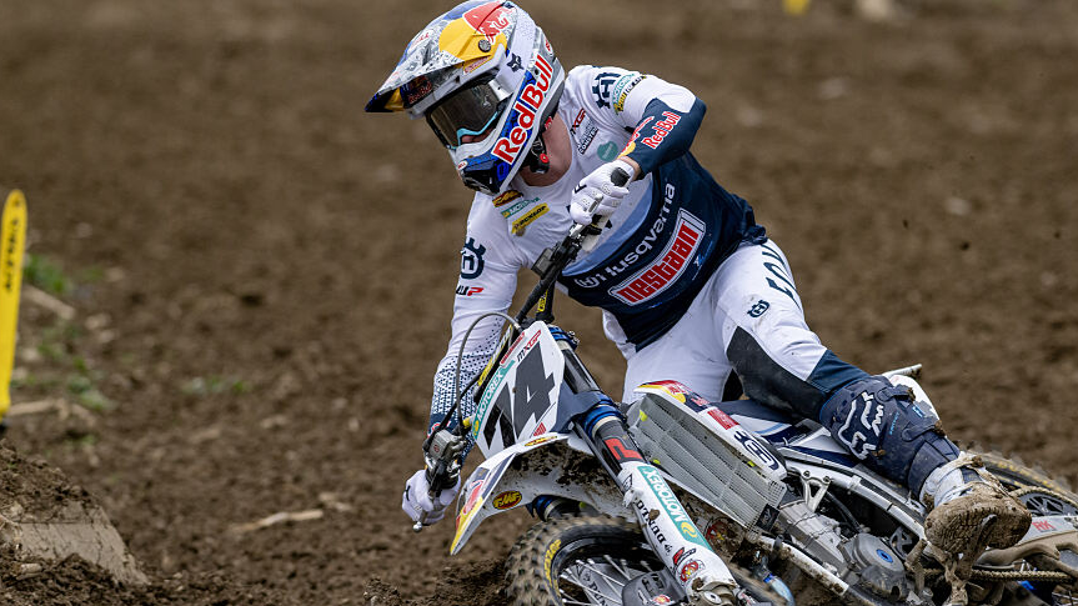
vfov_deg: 2.7
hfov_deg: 4.8
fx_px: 12889
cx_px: 706
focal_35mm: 451
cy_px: 326
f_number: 4
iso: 320
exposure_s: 1/1250
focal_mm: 300
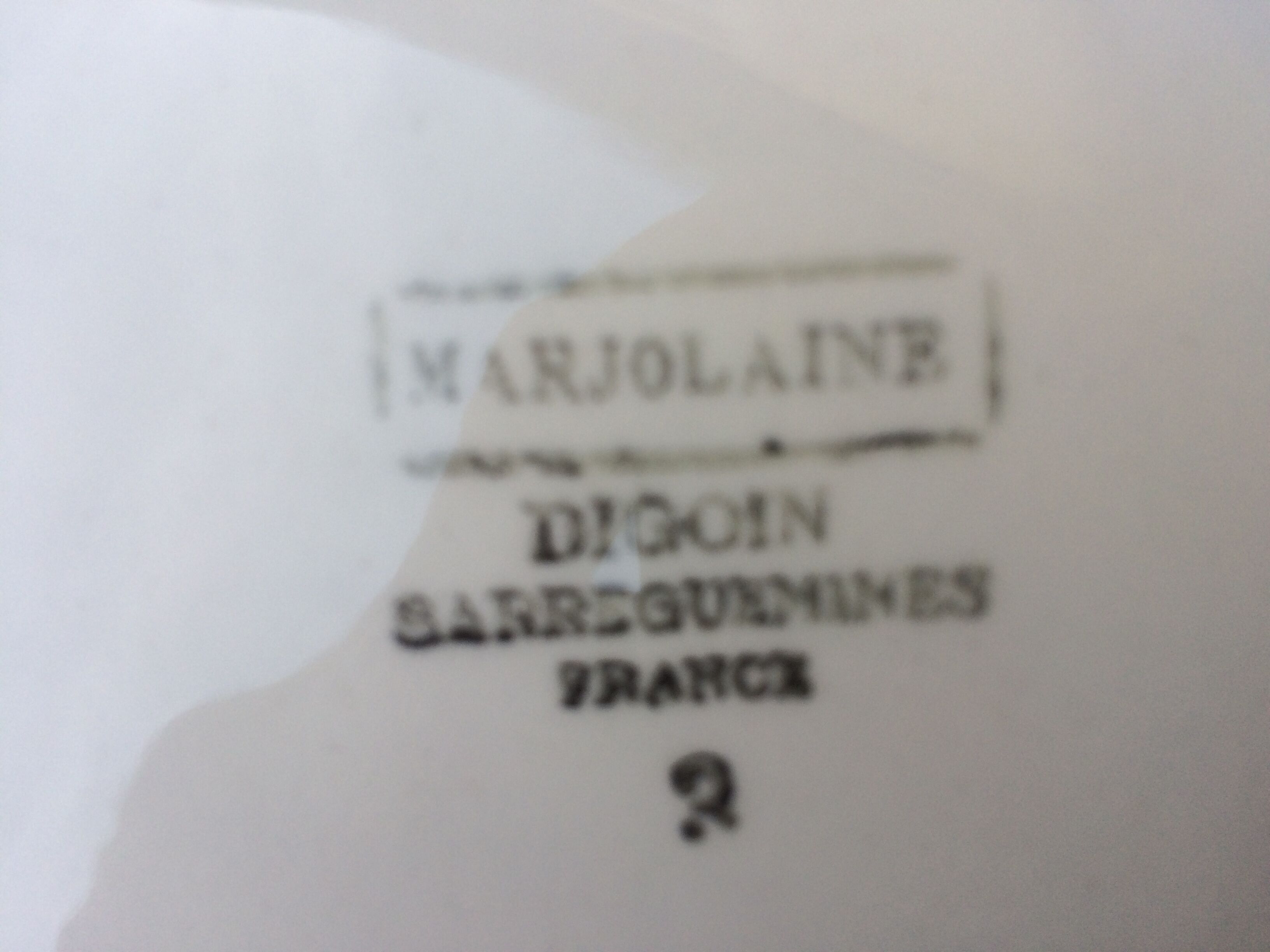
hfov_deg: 61.7
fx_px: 1064
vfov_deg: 48.2
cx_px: 635
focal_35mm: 29
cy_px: 476
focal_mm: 4.15
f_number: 2.2
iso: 32
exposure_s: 1/241
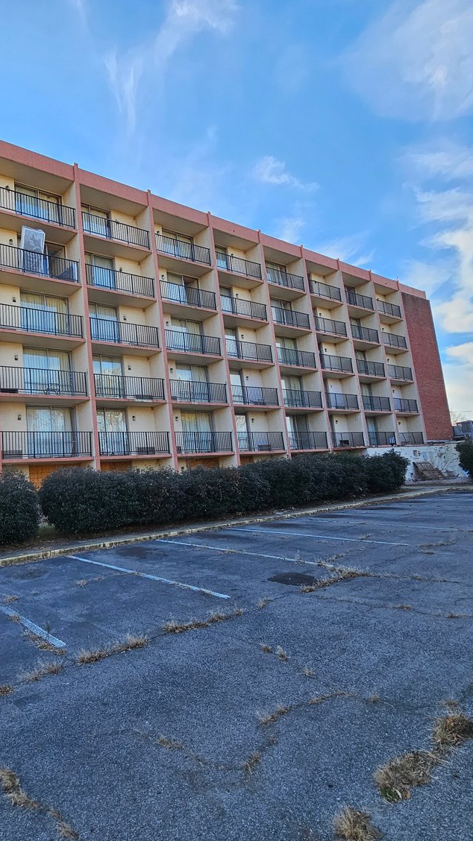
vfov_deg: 89.6
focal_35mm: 19
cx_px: 119
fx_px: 424
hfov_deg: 55.5
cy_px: 422
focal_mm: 2.2
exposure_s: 1/1000
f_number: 2.2
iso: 100
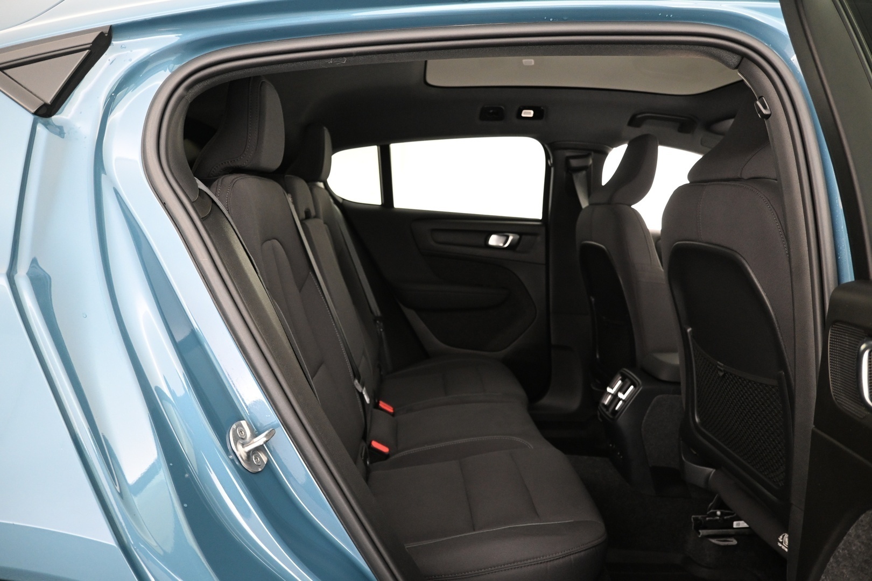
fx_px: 581
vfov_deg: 53.1
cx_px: 436
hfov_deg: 73.7
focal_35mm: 24
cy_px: 290
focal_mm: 16
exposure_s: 1/10
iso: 1600
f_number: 3.5
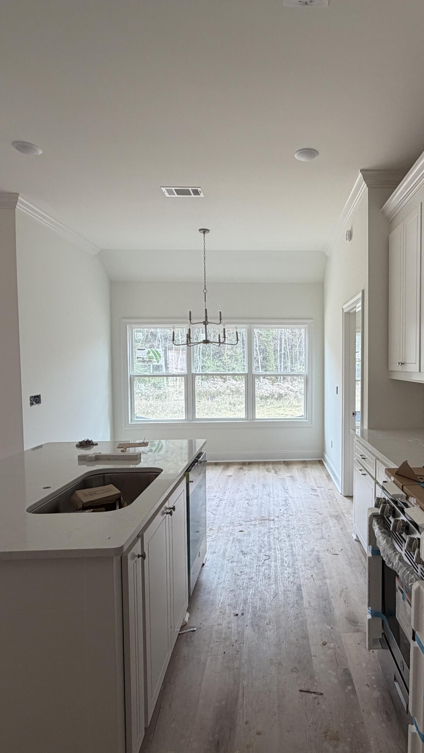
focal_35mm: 21
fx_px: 420
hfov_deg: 52.1
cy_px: 386
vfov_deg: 83.8
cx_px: 298
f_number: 2.2
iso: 125
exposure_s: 1/121
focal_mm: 2.22
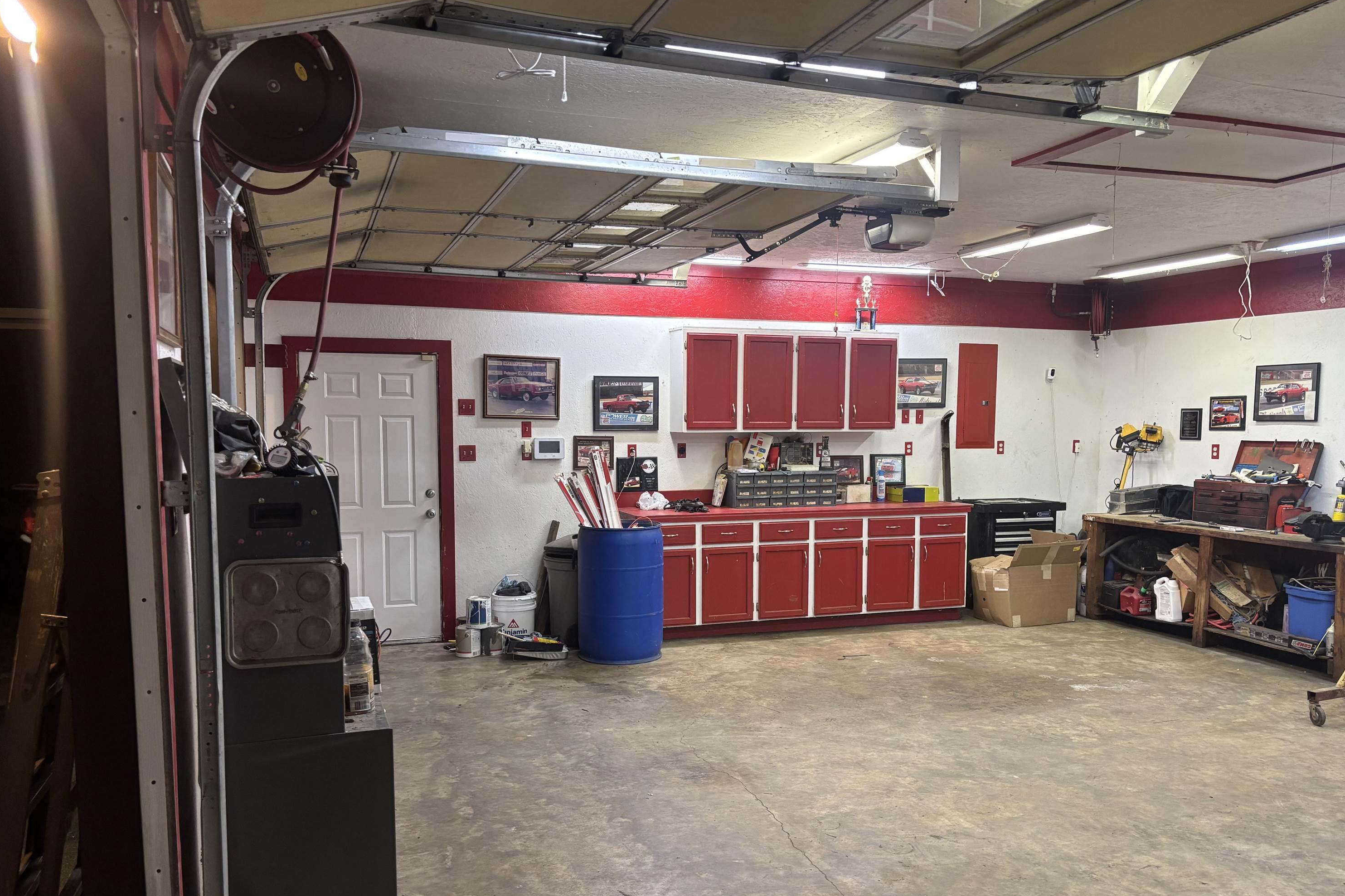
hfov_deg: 65.5
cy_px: 495
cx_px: 686
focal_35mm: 28
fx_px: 1046
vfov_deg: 46.3
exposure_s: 1/60
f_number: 1.6
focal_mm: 5.96
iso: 160
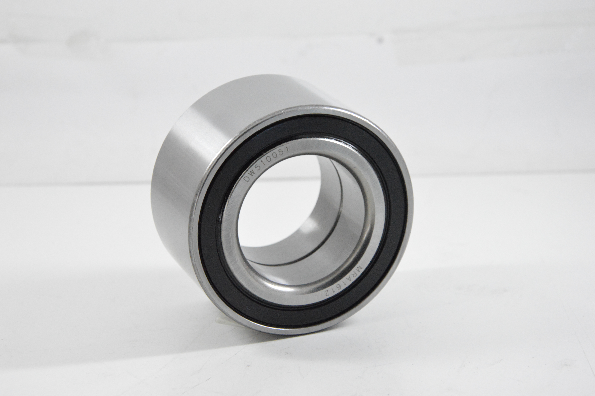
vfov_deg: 13.0
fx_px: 1734
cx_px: 298
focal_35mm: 105
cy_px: 198
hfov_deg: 19.5
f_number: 8
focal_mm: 70
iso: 3200
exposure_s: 1/100
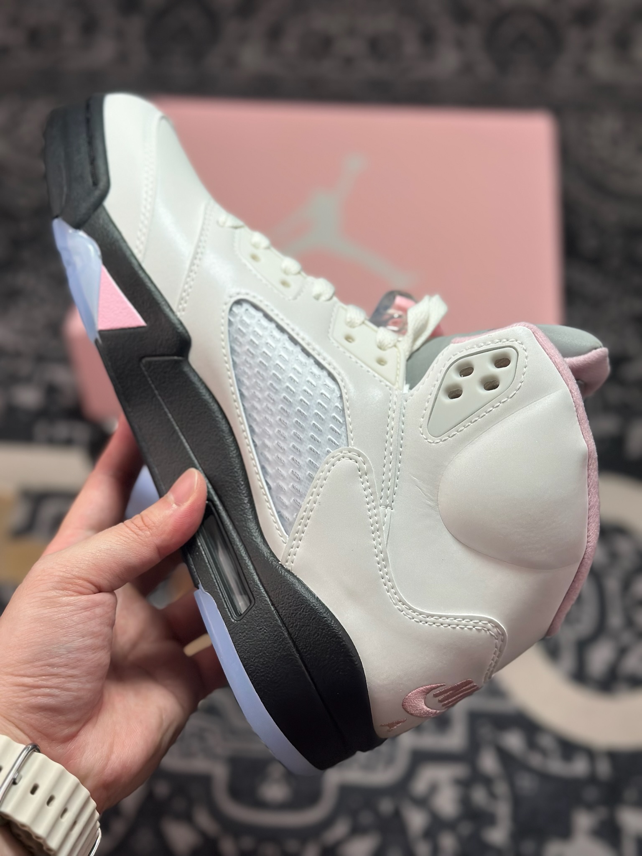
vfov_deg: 39.7
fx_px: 1187
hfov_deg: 30.3
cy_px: 428
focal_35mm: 48
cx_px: 321
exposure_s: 1/1613
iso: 80
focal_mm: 6.86
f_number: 1.78
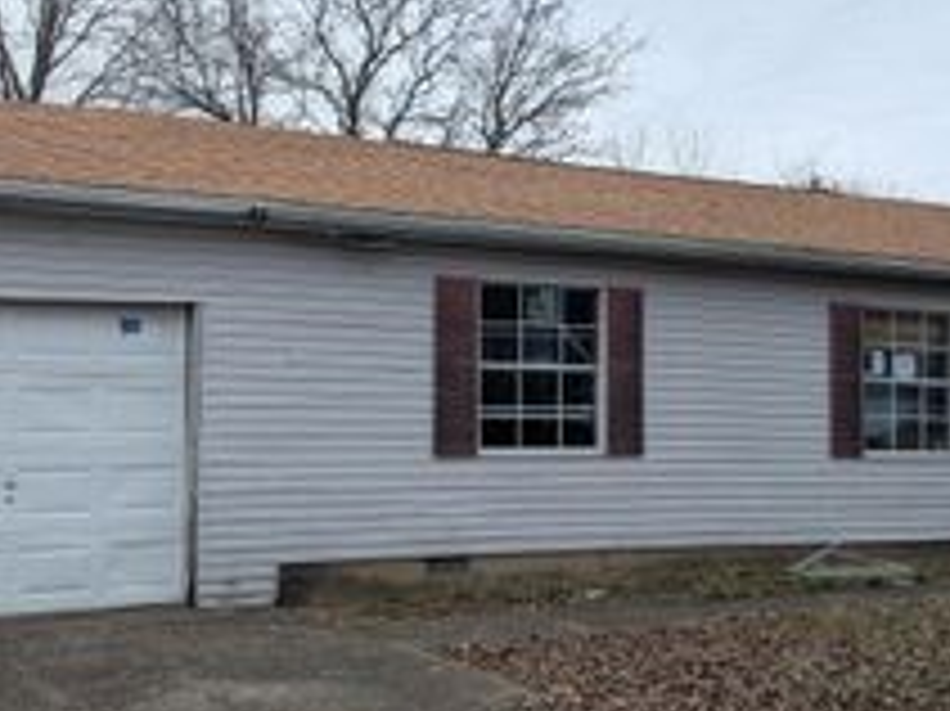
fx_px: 1563
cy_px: 364
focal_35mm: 57
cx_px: 531
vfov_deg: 25.6
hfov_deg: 33.8
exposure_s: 1/694
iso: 46
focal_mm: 6.81
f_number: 1.85
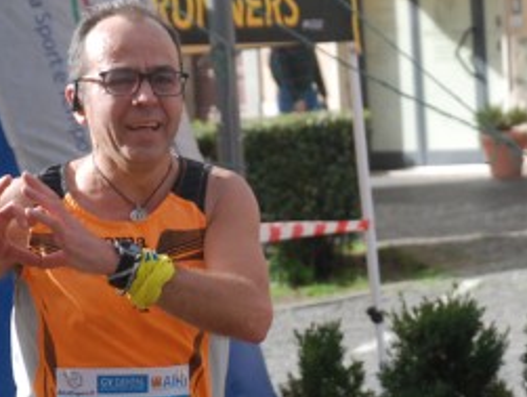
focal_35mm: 276
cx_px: 359
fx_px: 4208
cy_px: 283
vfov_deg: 5.4
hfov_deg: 7.2
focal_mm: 80
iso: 1000
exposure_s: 1/1250
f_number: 5.6
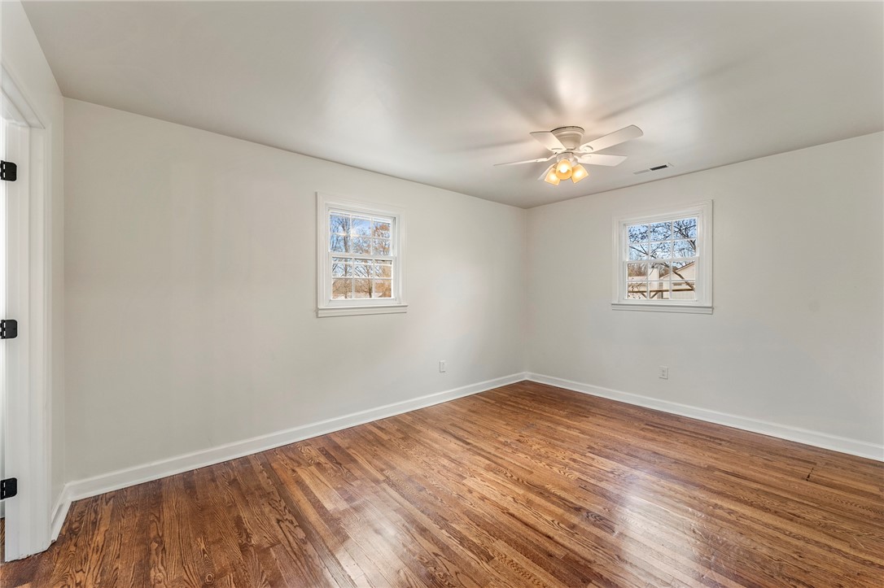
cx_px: 442
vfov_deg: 81.2
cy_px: 294
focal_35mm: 14
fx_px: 344
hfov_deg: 104.3
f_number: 6.3
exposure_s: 1/6
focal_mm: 14
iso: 400
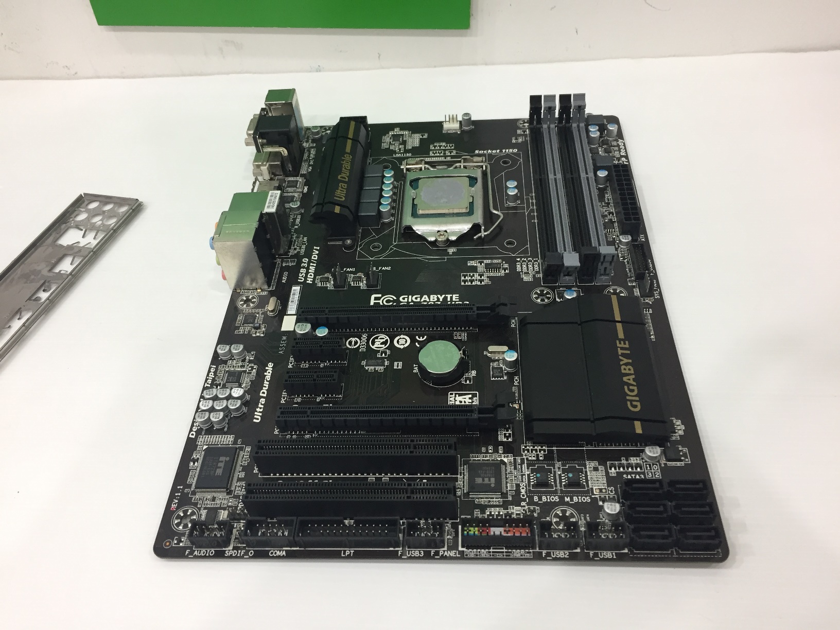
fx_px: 704
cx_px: 420
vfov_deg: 48.2
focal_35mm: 29
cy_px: 315
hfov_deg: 61.7
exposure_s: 1/33
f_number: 2.2
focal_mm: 4.15
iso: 100
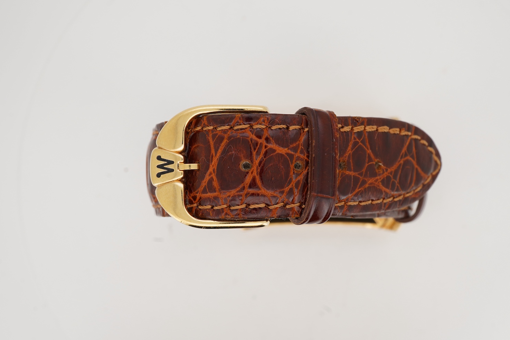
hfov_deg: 41.1
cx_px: 271
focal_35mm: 48
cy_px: 169
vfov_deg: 28.1
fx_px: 680
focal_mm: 30
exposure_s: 1/125
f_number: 22
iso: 160
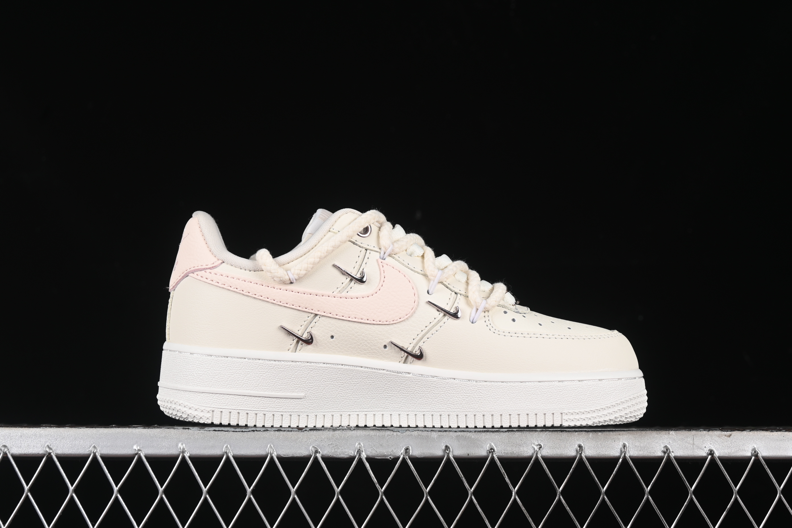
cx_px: 396
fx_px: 1650
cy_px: 264
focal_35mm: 75
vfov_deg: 18.2
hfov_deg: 27.0
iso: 160
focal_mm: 50
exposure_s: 1/80
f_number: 8
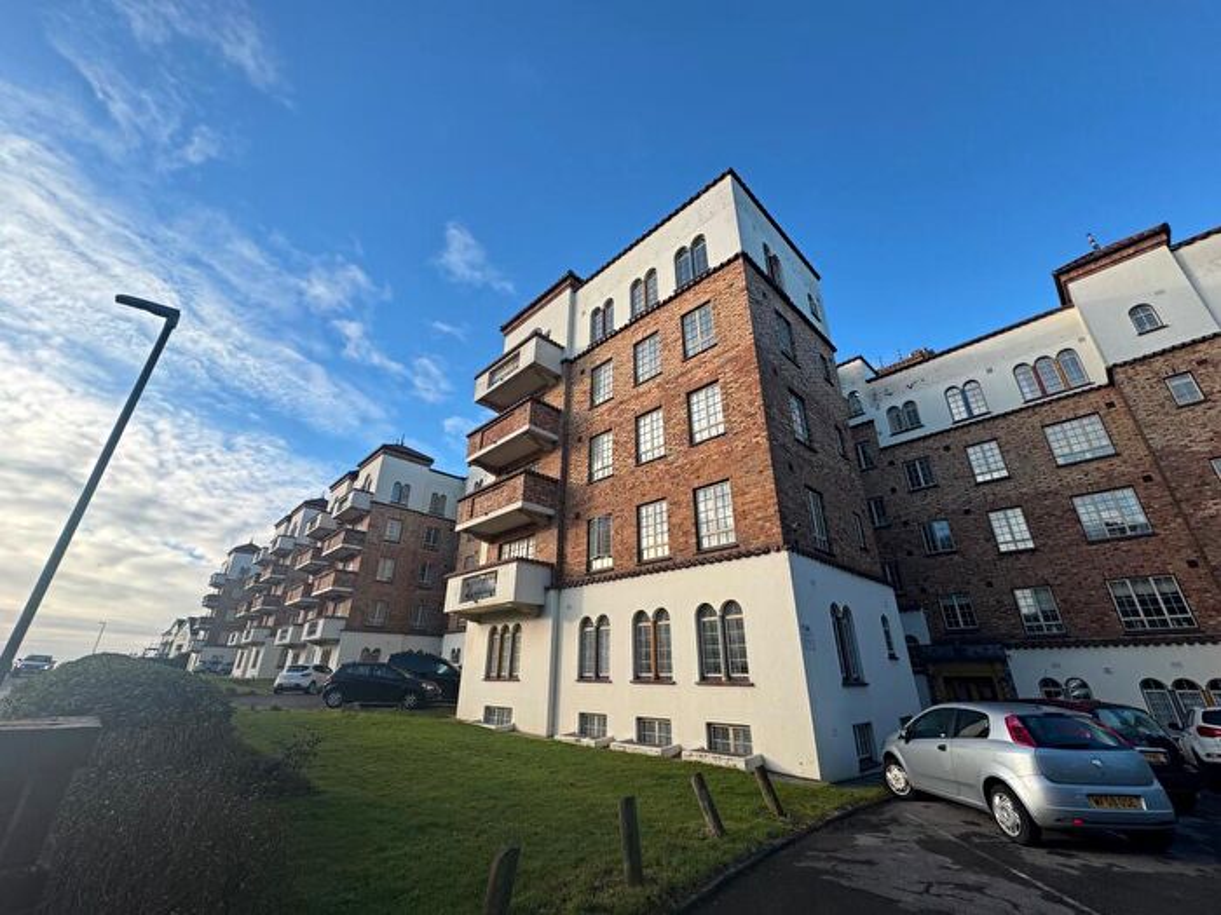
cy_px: 458
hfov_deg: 102.1
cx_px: 610
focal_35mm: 14
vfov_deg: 85.7
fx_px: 494
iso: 40
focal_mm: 2.22
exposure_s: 1/849
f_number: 2.2
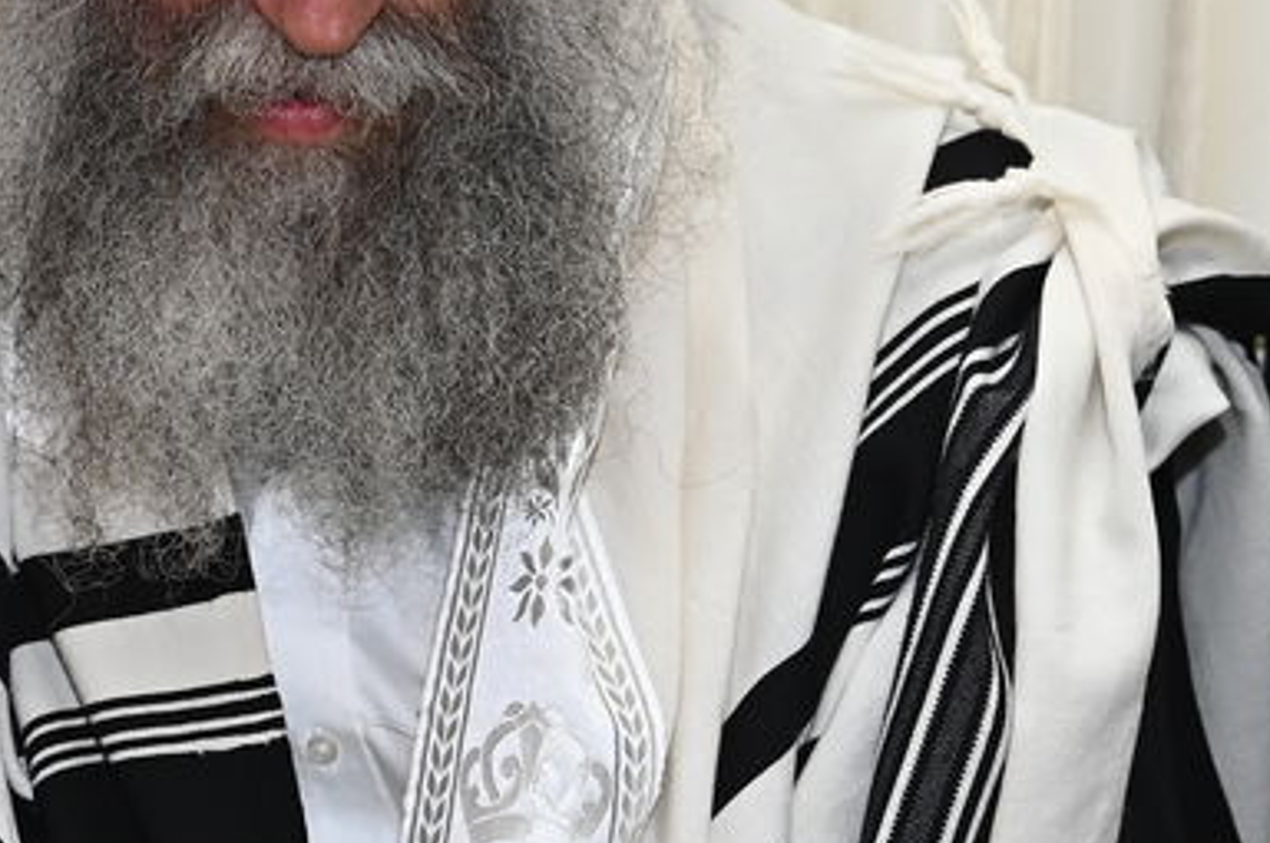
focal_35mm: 146
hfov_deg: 13.7
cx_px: -202
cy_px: 417
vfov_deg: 9.4
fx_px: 5144
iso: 320
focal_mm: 40
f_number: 4
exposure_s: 1/200
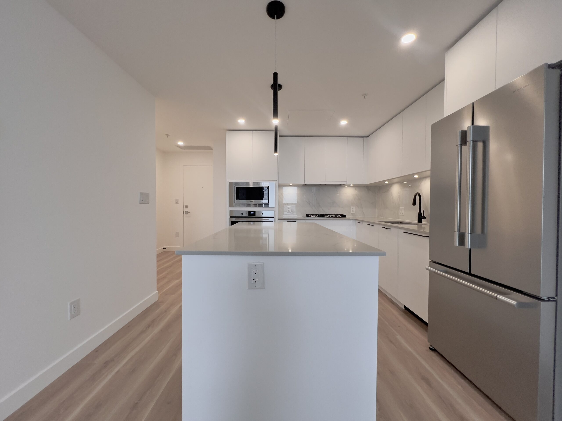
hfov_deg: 106.2
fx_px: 211
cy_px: 210
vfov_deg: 89.9
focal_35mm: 13
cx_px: 281
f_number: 1.8
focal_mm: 1.57
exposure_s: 1/120
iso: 100
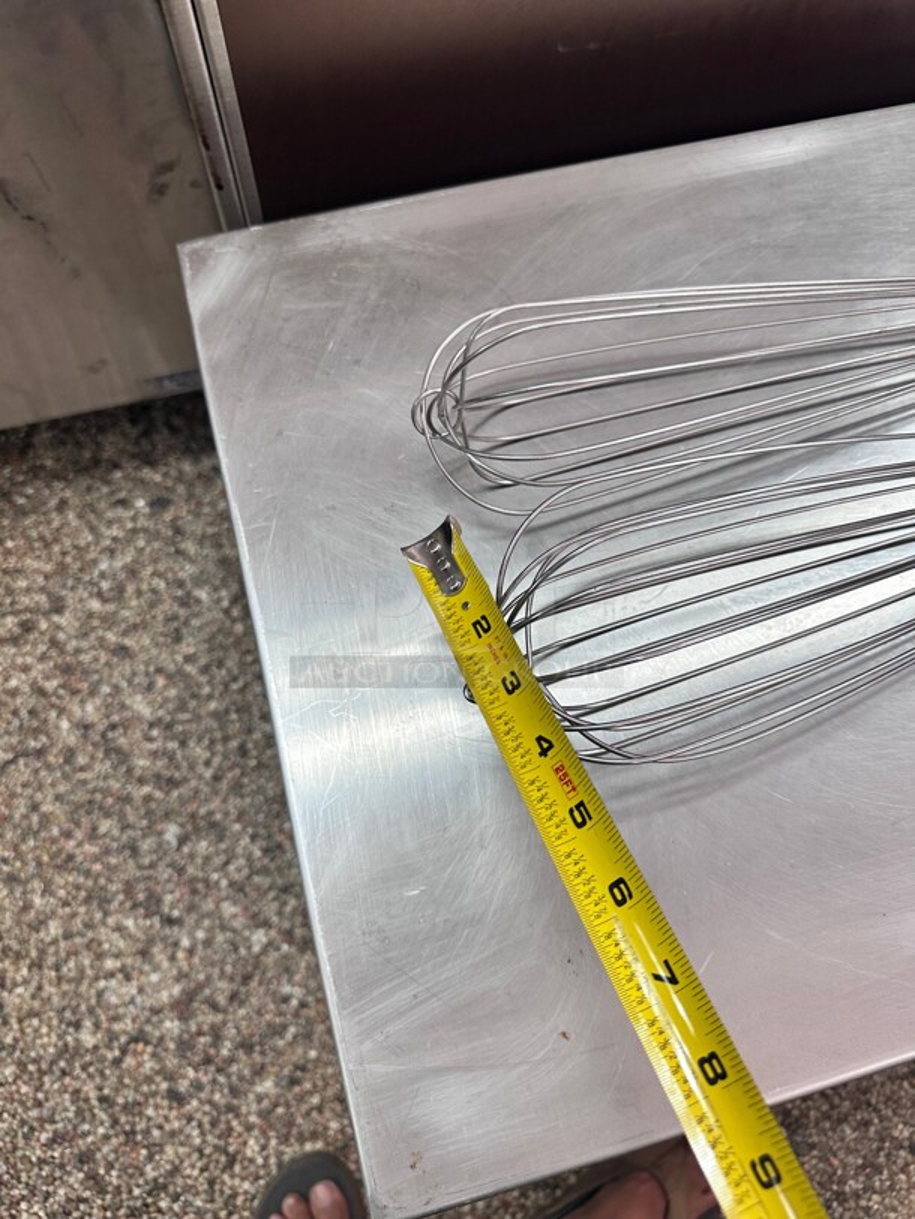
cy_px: 610
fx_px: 846
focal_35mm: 24
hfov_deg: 56.8
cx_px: 458
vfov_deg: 71.6
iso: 160
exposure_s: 1/120
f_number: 1.78
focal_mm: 6.86
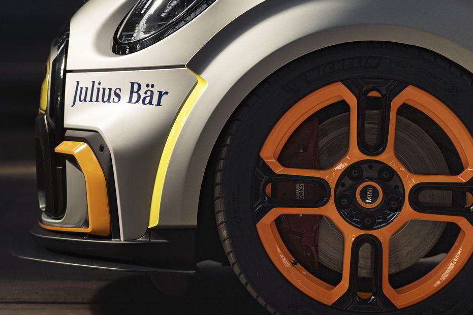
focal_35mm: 196
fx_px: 2574
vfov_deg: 7.0
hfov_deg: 10.5
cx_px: 227
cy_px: 149
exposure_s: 1/1000
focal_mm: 95
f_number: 3.5
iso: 250
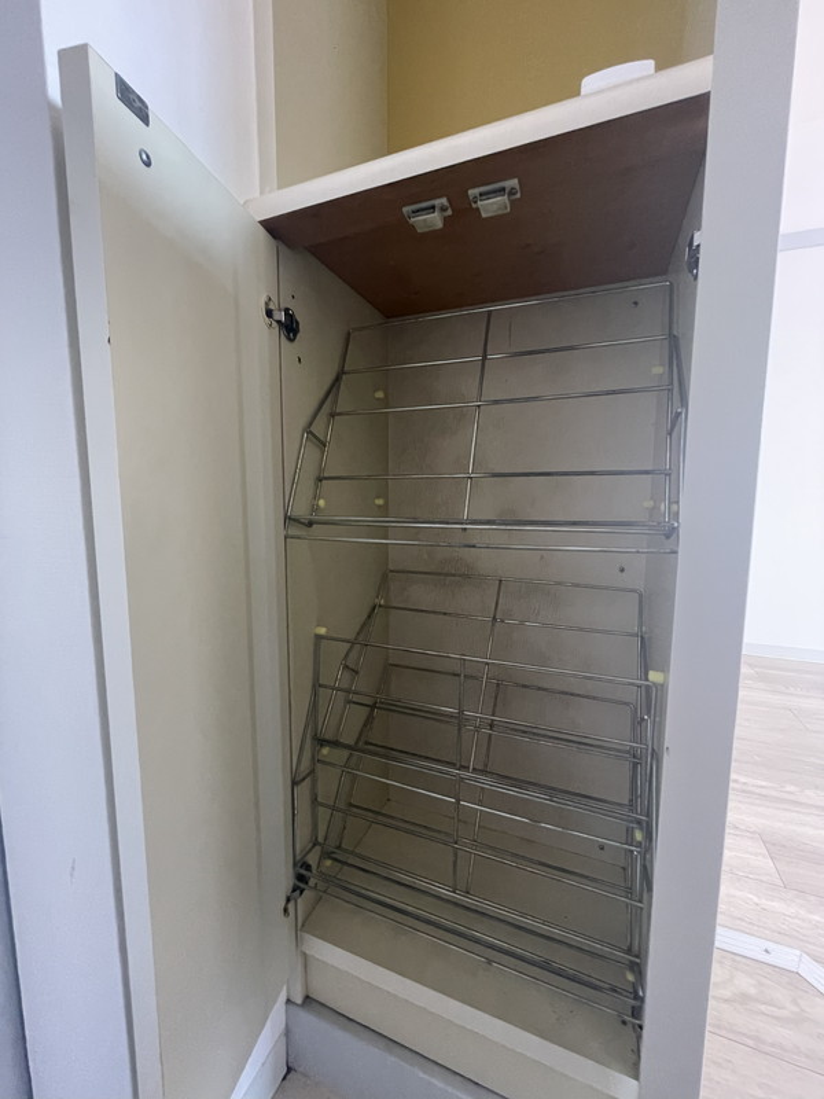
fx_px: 444
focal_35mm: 14
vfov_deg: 102.1
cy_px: 550
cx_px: 412
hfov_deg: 85.7
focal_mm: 1.55
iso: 500
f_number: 2.4
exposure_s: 1/50
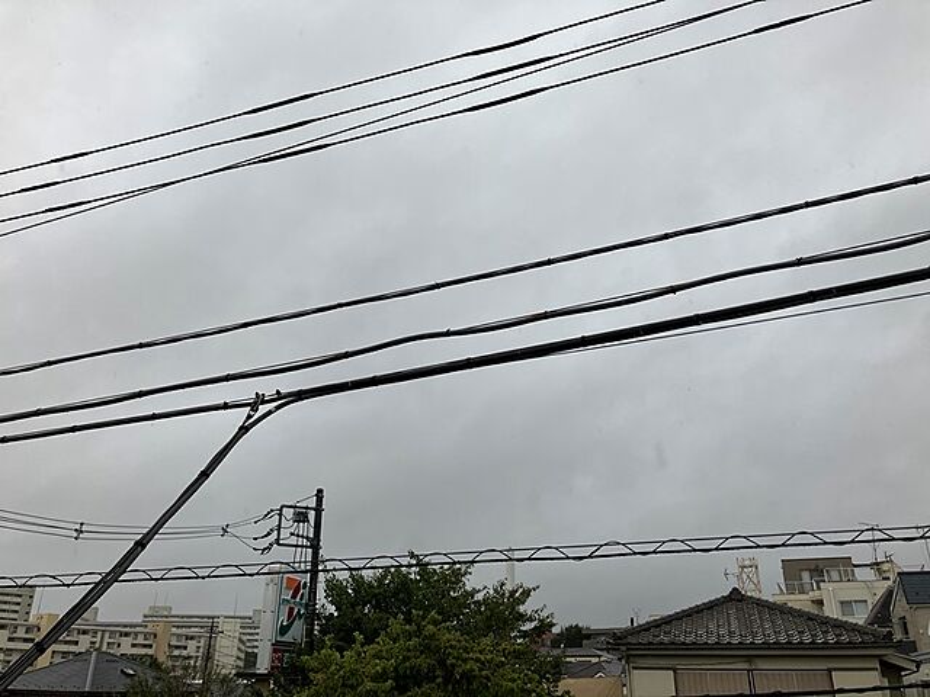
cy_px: 348
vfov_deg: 49.7
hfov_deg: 63.4
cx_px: 465
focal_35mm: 28
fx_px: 752
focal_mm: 3.99
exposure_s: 1/578
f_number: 1.8
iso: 32
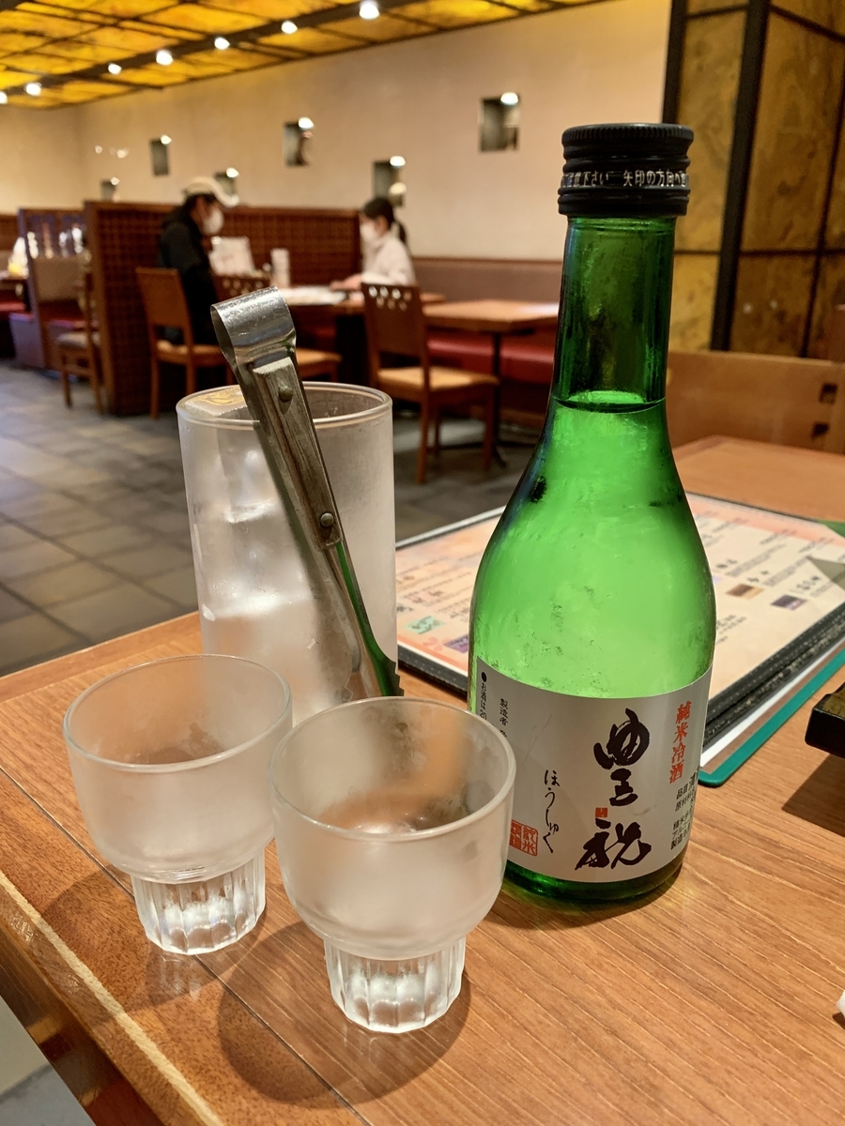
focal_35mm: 26
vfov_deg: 67.3
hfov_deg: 53.1
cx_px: 422
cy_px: 563
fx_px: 846
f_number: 1.8
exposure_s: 1/50
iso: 160
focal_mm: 4.25
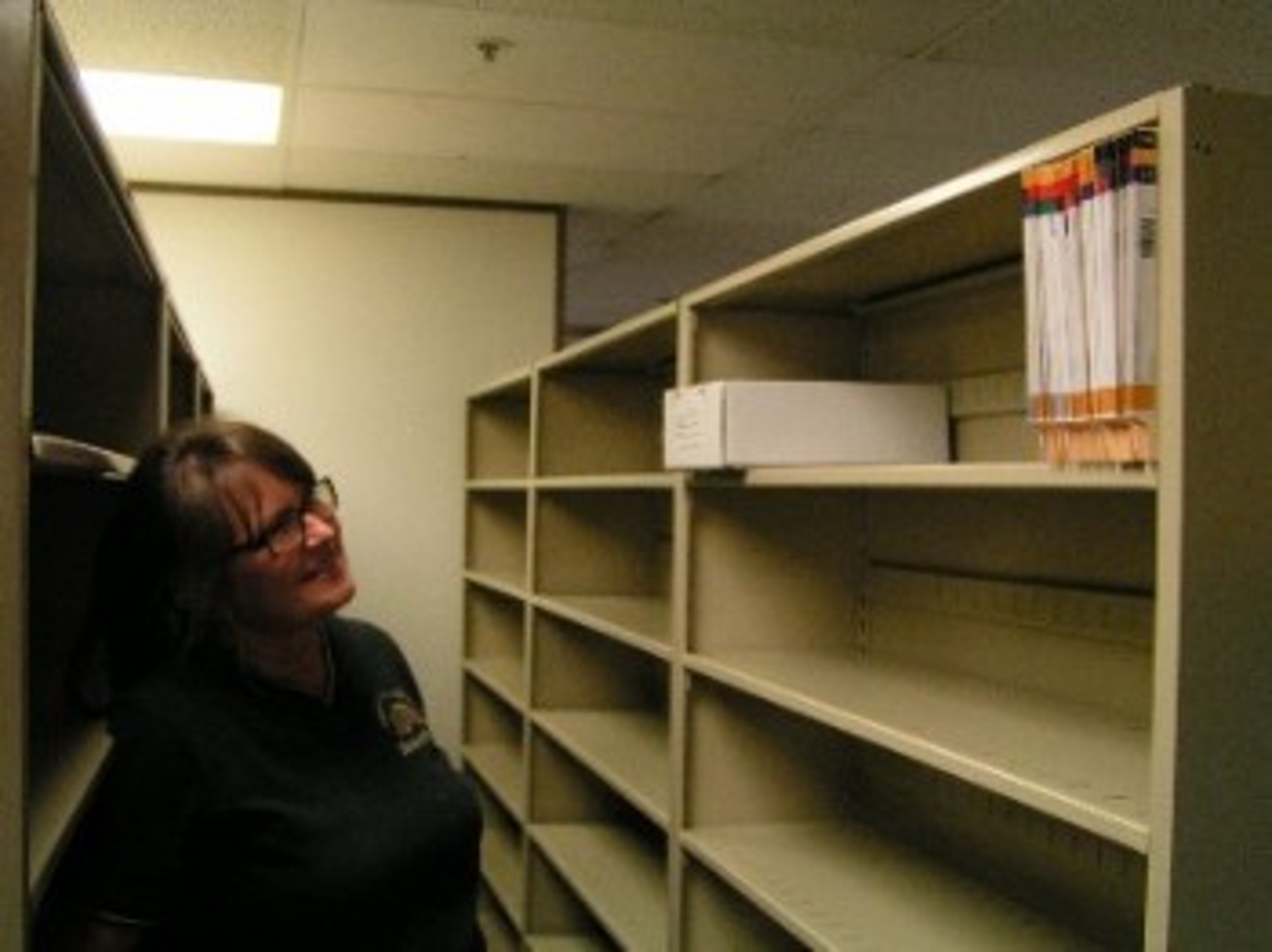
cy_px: 476
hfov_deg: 49.0
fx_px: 1395
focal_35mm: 38
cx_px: 636
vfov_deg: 37.7
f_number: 2.8
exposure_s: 1/40
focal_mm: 5.8
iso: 200
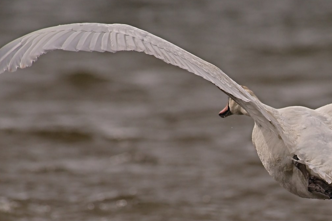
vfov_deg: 1.0
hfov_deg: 1.4
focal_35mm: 1425
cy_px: 185
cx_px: 326
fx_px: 13141
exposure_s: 1/4000
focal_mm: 600
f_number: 8
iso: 640
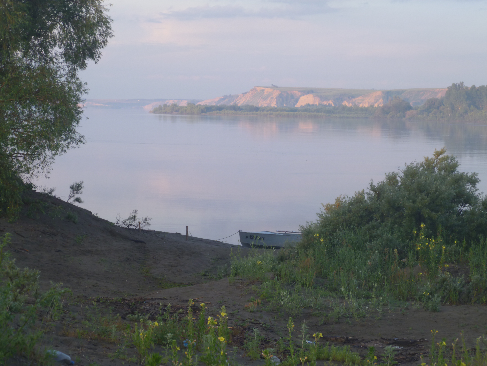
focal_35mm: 90
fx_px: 1266
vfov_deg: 16.4
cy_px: 183
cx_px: 244
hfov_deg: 21.8
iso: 80
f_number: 4.6
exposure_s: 1/50
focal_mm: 16.1
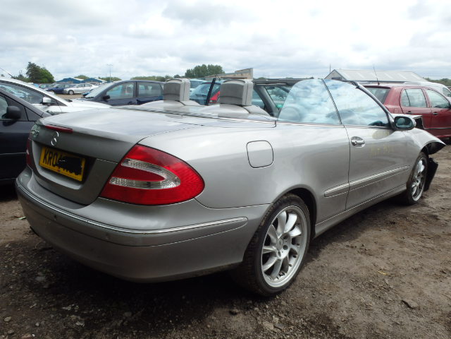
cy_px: 170
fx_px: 365
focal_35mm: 28
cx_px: 226
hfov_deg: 63.4
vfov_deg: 49.7
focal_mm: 5
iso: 125
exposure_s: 1/640
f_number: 3.9
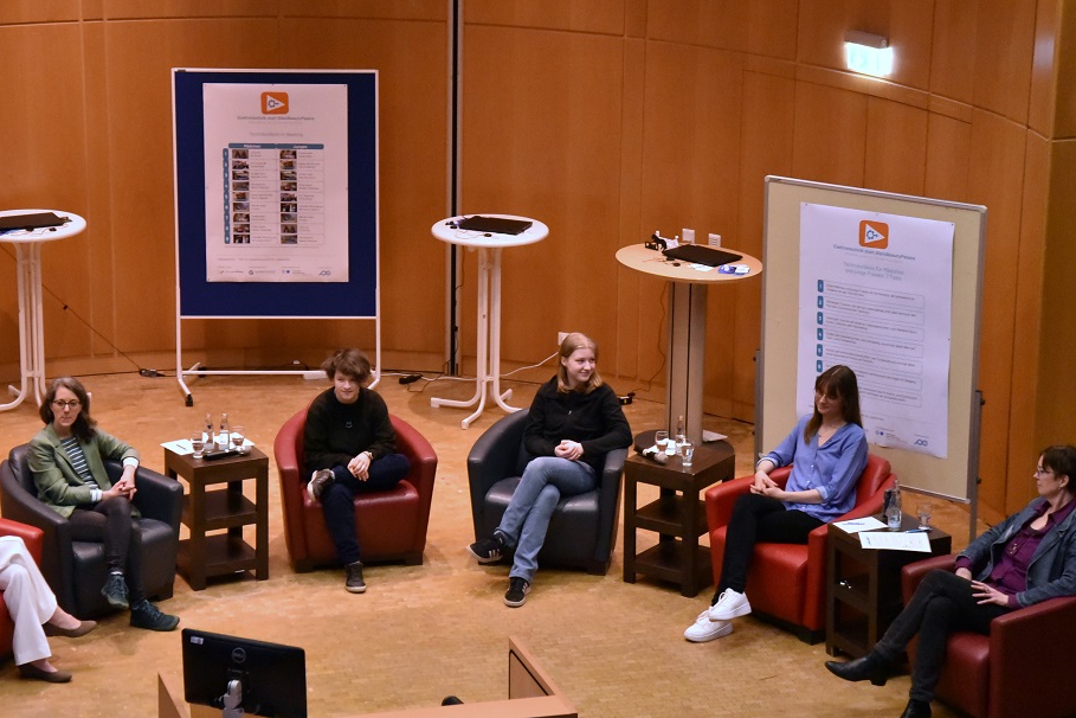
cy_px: 375
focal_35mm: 95
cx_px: 413
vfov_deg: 14.4
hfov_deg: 21.4
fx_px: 2839
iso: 8000
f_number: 4.5
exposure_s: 1/200
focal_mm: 72
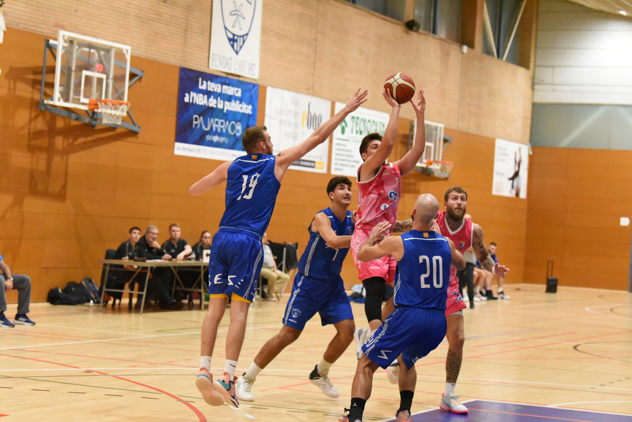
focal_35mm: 86
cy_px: 211
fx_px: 1510
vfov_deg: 15.9
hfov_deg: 23.6
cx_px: 316
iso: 12800
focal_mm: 86
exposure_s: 1/1000
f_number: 4
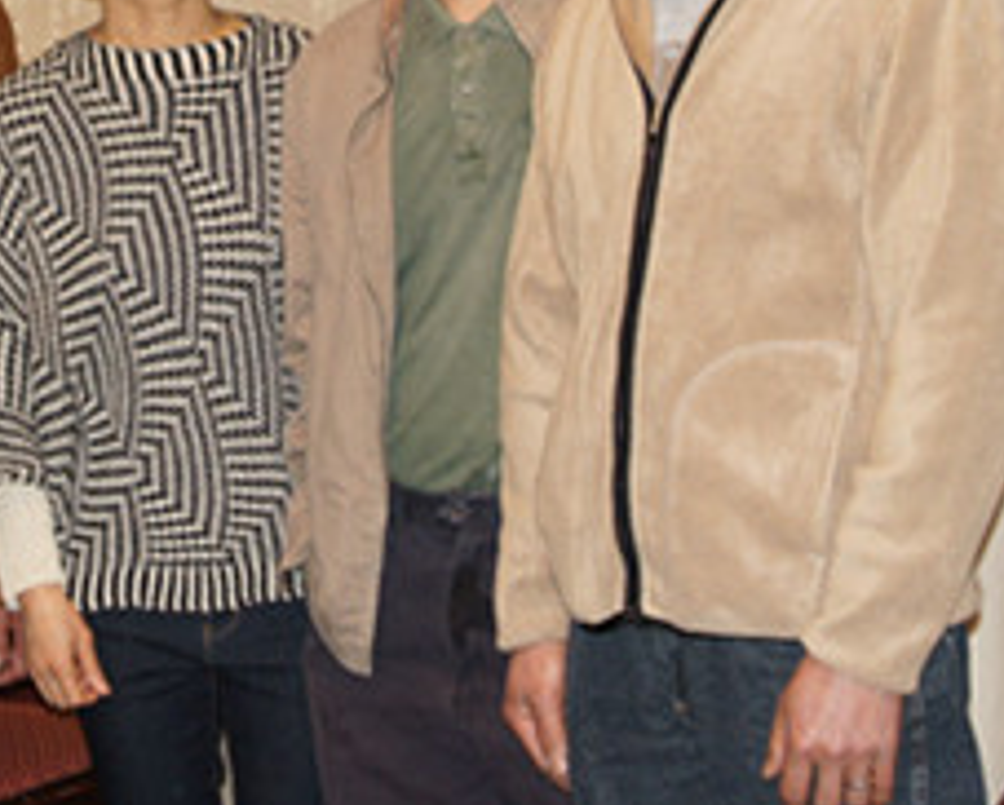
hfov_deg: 15.8
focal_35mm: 121
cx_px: 195
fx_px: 3587
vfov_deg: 12.7
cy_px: 106
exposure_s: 1/60
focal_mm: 25
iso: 200
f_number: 4
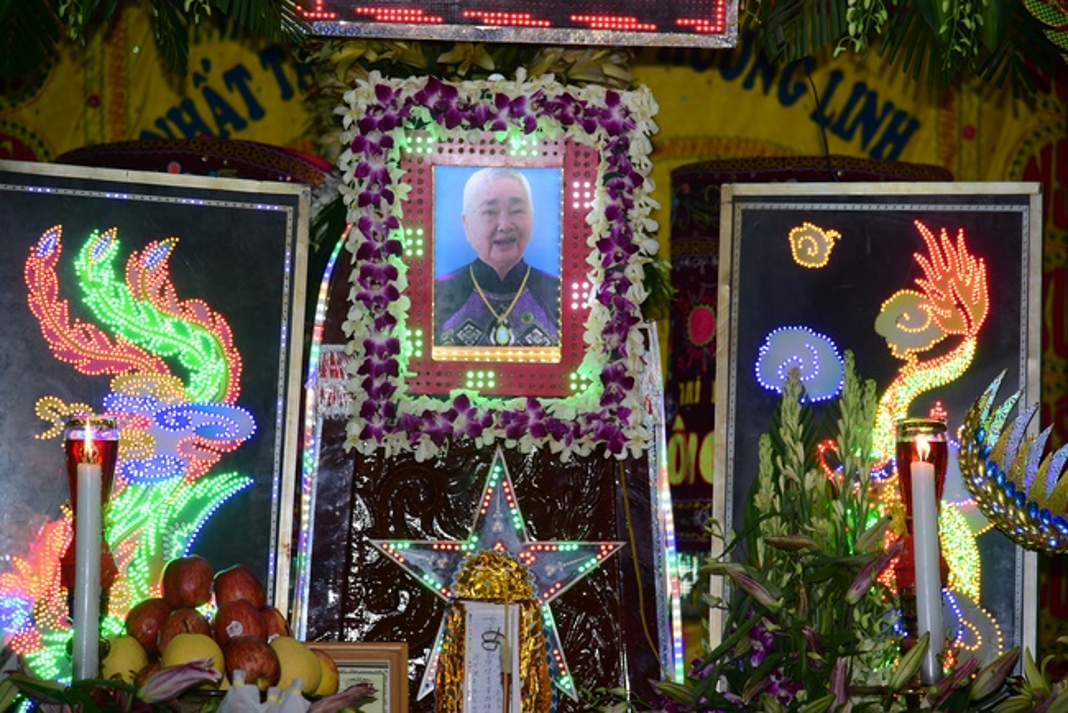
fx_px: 3561
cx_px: 534
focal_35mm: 120
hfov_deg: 17.1
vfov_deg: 11.4
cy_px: 356
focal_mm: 120
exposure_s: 1/100
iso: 320
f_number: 4
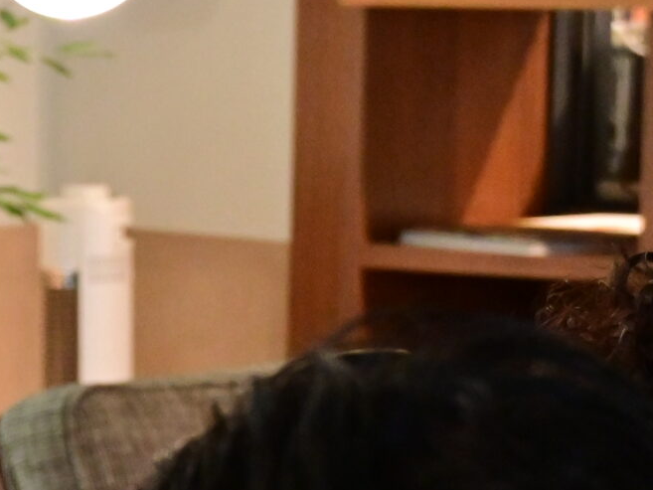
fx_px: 4771
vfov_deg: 5.8
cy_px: 765
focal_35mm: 253
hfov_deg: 7.6
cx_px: -436
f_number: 5.6
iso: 3200
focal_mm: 45
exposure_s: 1/80
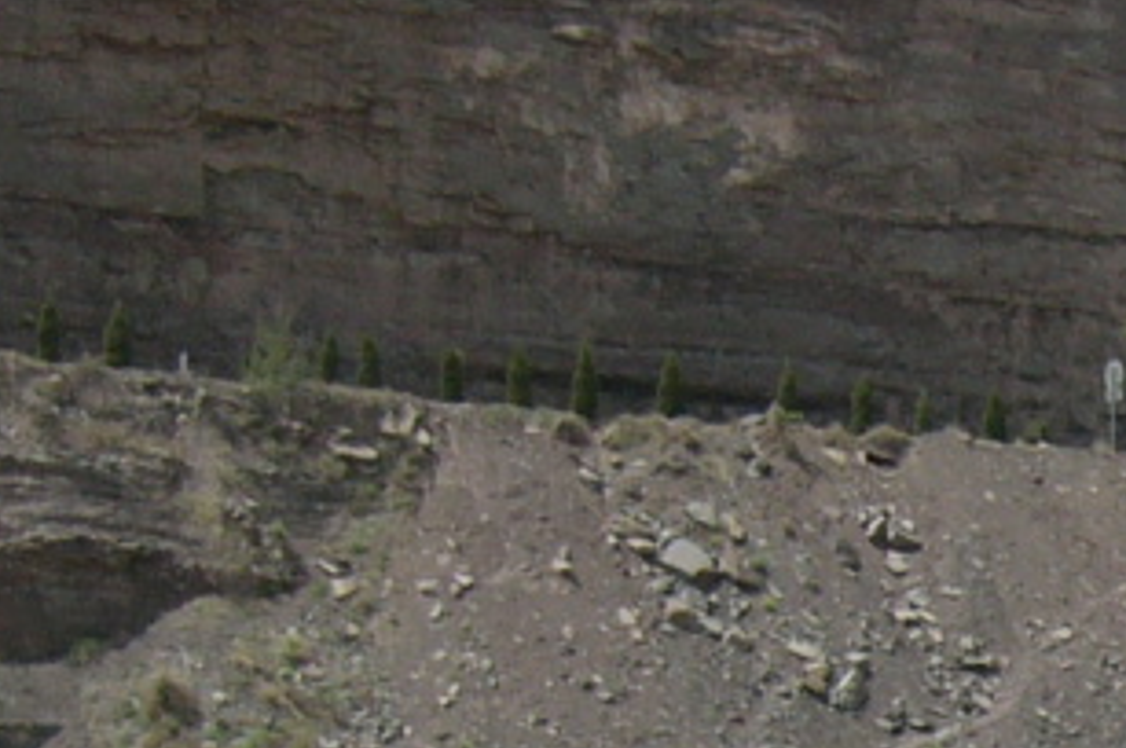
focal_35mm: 165
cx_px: 1706
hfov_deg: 11.9
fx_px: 5155
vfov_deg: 8.1
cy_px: 1188
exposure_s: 1/200
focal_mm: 6.3
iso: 100
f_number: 8.3
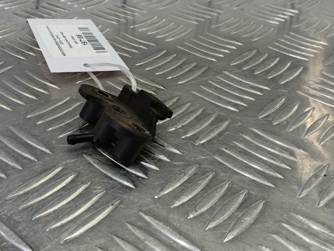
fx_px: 347
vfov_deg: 39.7
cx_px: 116
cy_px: 119
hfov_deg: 50.6
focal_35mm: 36
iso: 107
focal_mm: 4.11
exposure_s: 1/50
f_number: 1.6
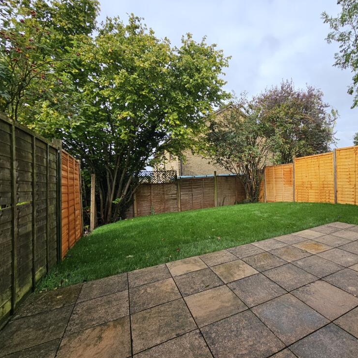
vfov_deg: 87.4
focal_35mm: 16
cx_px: 228
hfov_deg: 85.4
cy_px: 184
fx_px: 187
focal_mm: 2.2
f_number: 2.2
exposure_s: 1/796
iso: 50
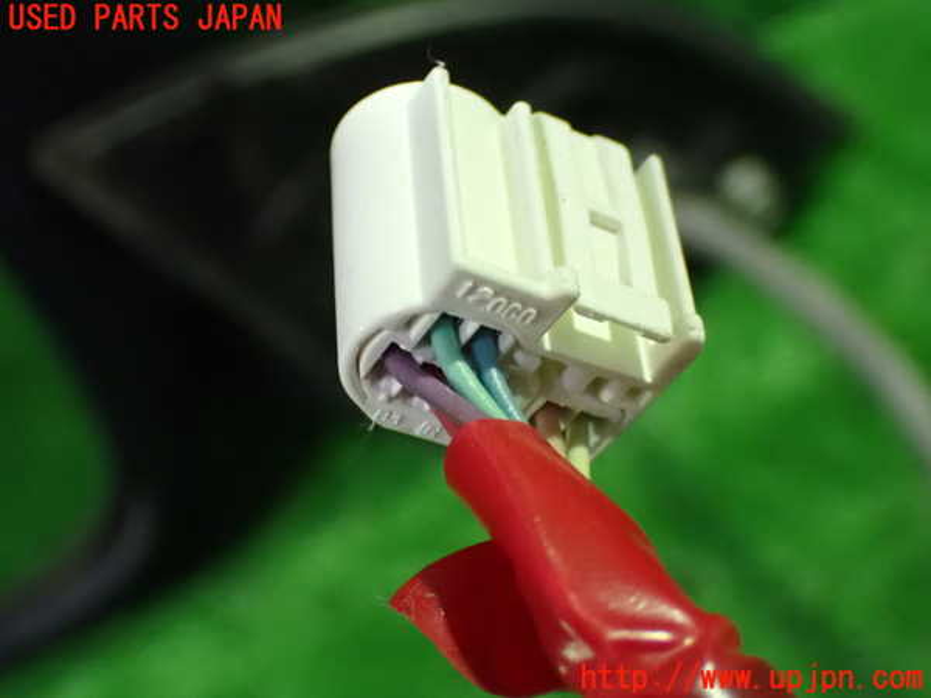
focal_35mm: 58
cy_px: 349
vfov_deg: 25.2
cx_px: 466
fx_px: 1560
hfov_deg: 33.2
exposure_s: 1/50
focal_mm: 10.35
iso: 1600
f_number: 3.5
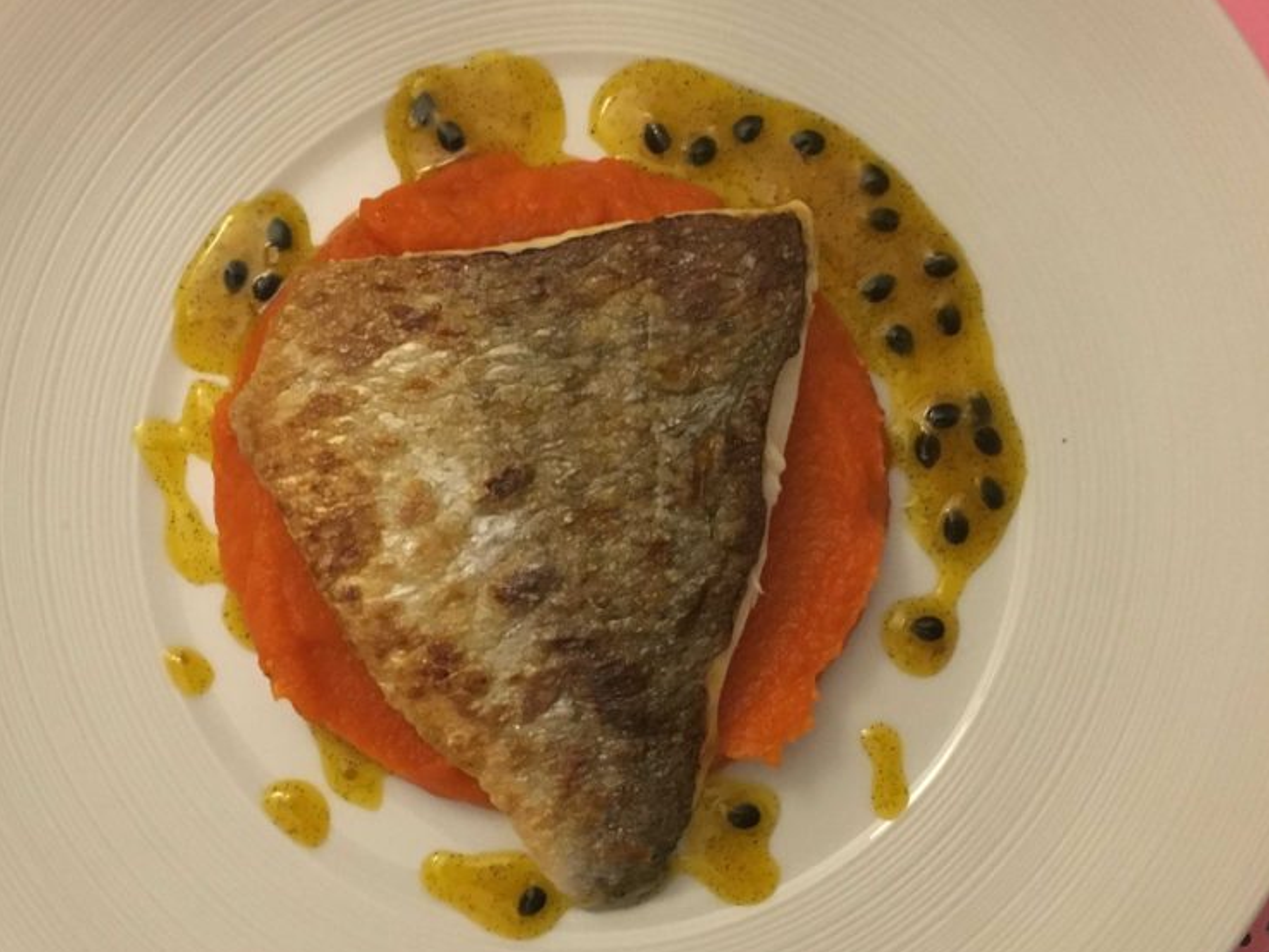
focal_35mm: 46
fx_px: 1687
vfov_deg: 31.5
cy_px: 521
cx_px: 473
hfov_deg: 40.9
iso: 250
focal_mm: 4.15
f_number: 2.2
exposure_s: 1/17
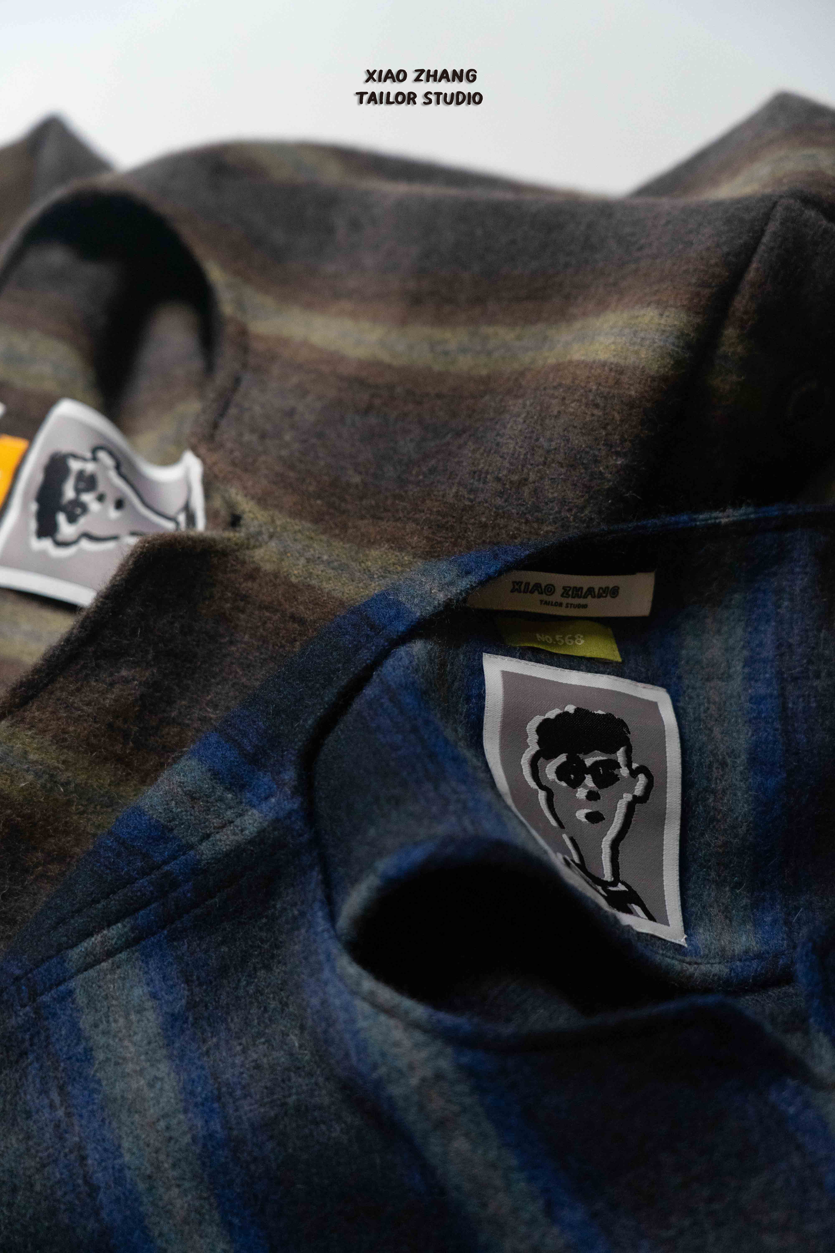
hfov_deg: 14.4
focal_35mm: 95
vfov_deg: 21.5
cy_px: 626
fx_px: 3305
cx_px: 418
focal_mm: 95
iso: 1600
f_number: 4
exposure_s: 1/320
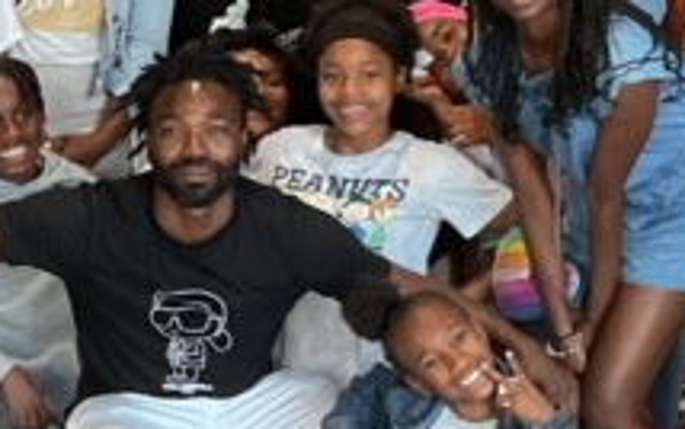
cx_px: -38
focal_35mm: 147
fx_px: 2746
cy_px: 154
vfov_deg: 8.9
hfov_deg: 14.0
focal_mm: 3
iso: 160
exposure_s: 1/60
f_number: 1.8
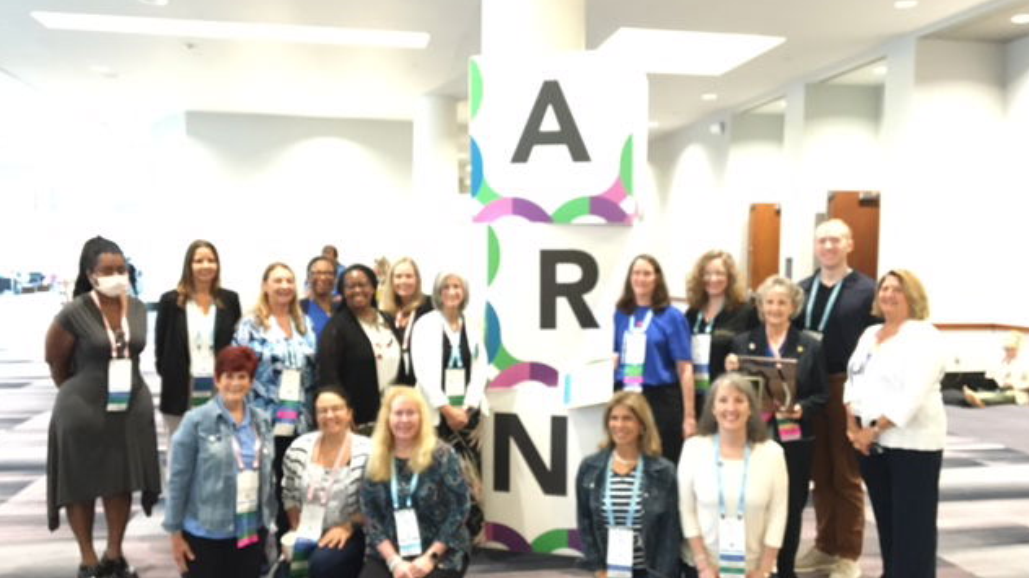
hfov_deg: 61.0
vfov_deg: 36.6
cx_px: 516
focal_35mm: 32
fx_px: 873
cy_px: 317
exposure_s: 1/15
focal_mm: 4.15
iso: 320
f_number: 2.2
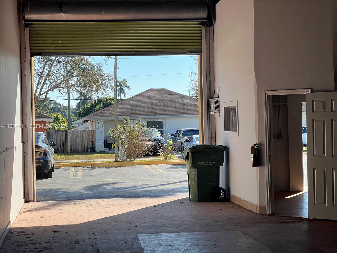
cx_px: 168
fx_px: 750
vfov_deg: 19.1
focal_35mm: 77
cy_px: 126
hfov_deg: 25.3
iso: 32
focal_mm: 9
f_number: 2.8
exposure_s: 1/327
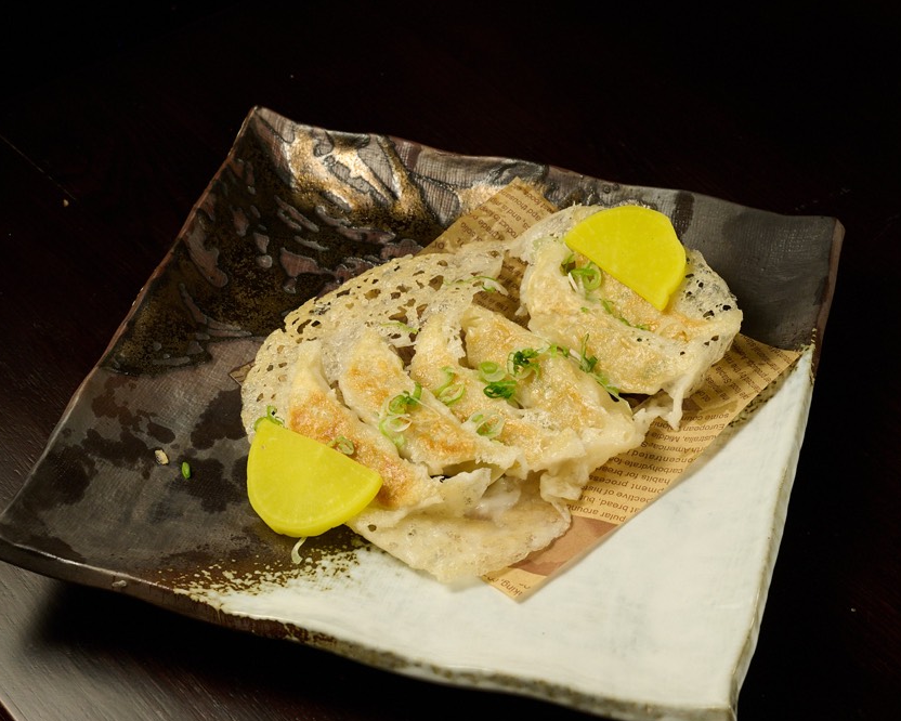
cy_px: 397
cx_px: 456
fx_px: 1840
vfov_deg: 22.2
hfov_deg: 27.5
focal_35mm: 69
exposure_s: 1/40
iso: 1250
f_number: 13
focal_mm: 51
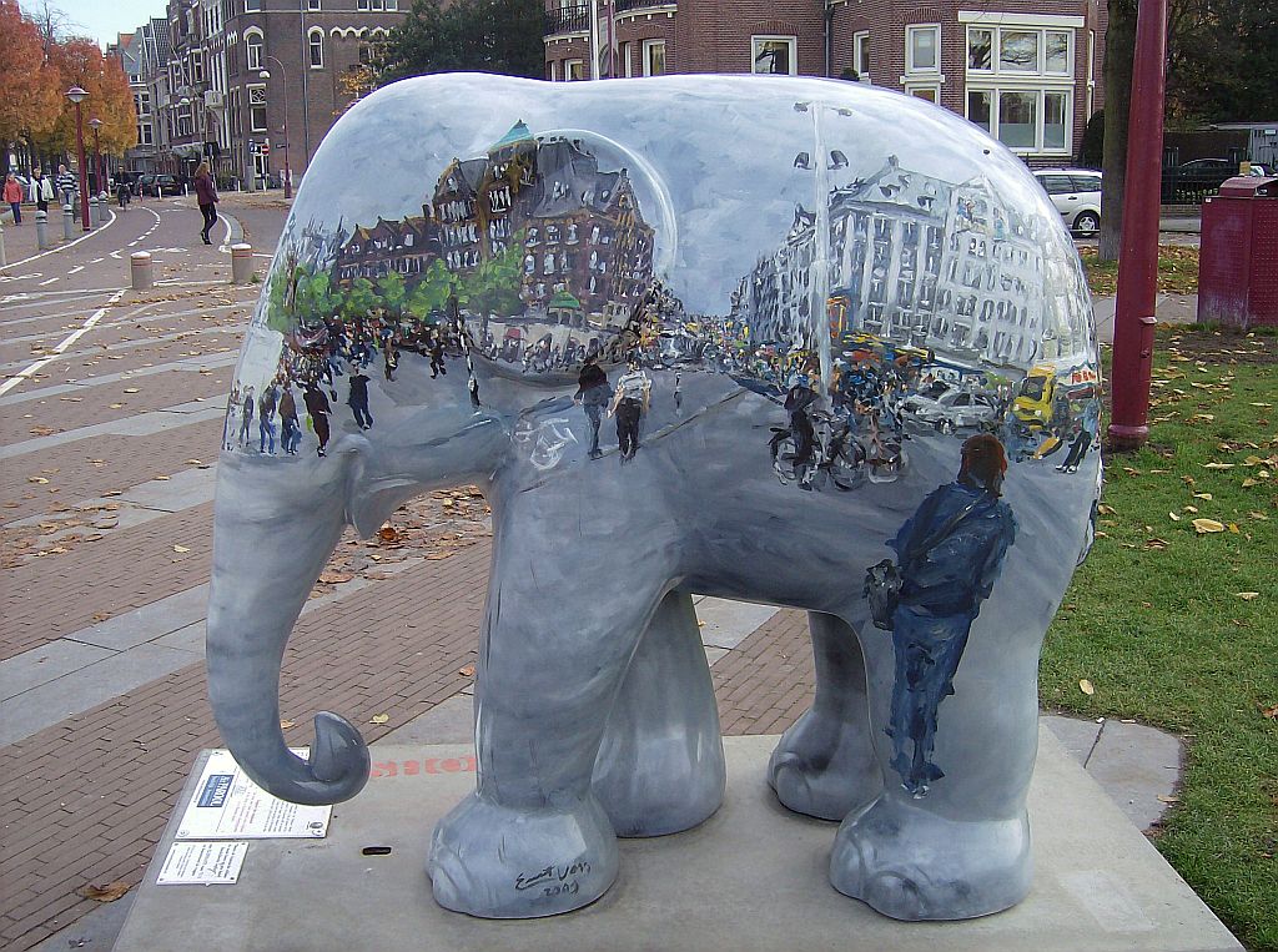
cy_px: 476
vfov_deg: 39.5
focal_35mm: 36
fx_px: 1326
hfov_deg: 51.5
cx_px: 639
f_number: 4.7
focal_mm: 6
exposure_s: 1/232
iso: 100
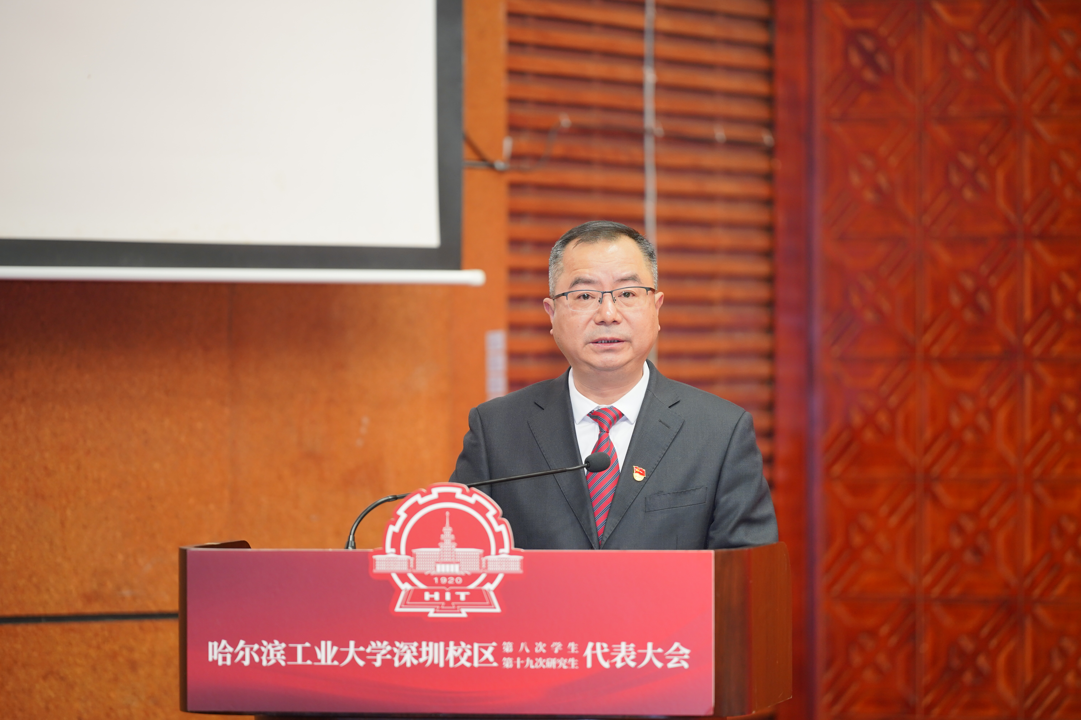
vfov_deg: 6.9
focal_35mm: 200
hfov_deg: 10.3
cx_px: 540
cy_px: 360
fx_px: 6005
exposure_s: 1/60
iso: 800
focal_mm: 200
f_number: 2.8
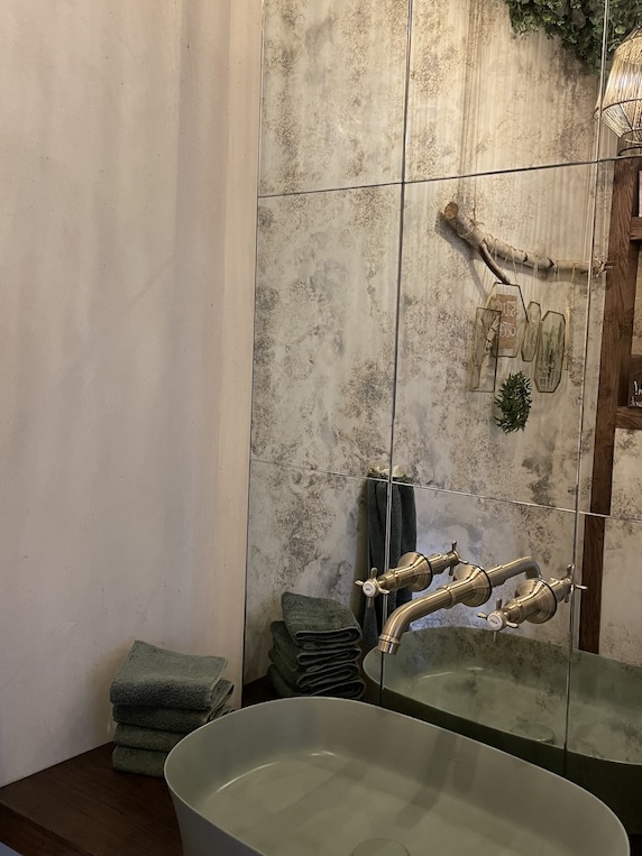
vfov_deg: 55.3
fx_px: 816
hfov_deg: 42.6
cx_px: 398
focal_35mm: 33
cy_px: 390
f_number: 1.6
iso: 200
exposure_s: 1/50
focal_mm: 4.2
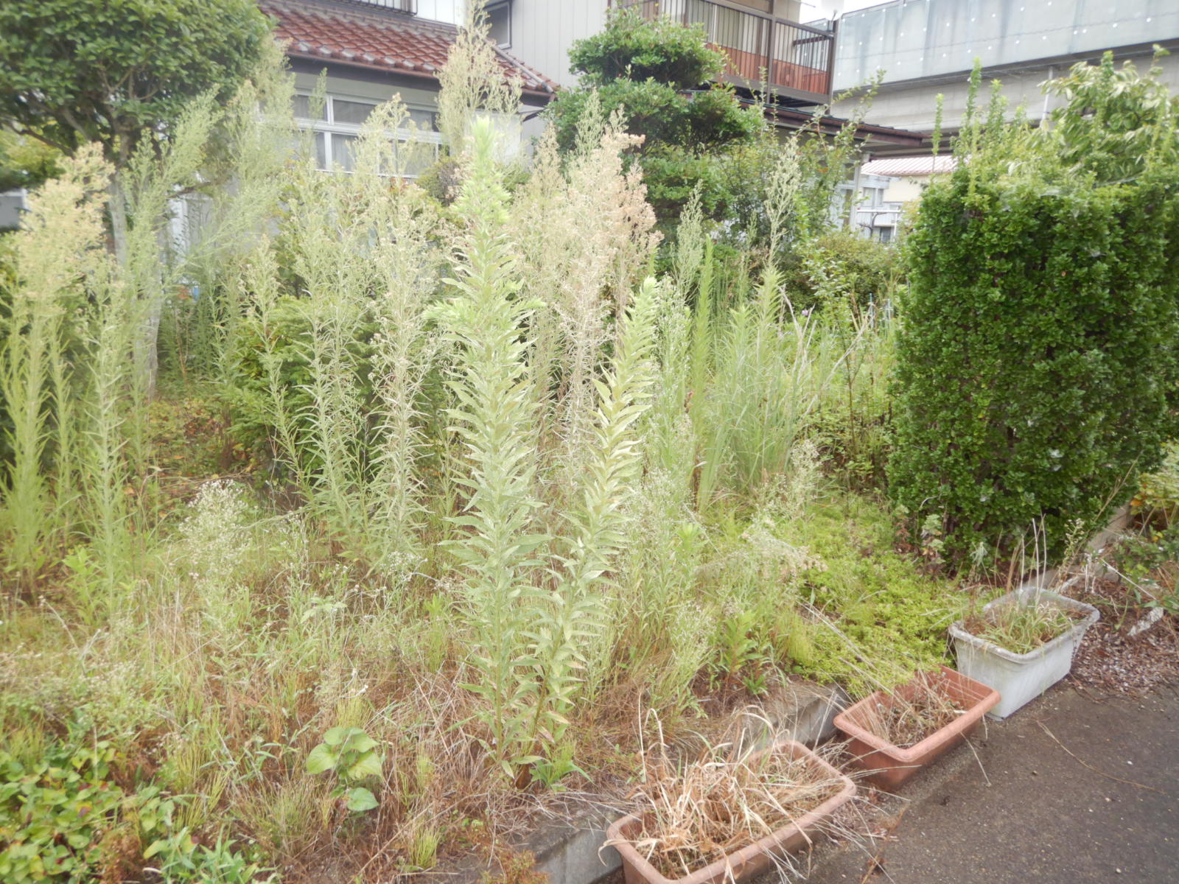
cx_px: 590
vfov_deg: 56.8
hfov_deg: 71.6
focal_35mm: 24
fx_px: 817
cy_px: 442
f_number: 2.8
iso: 180
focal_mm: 4.3
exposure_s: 1/160
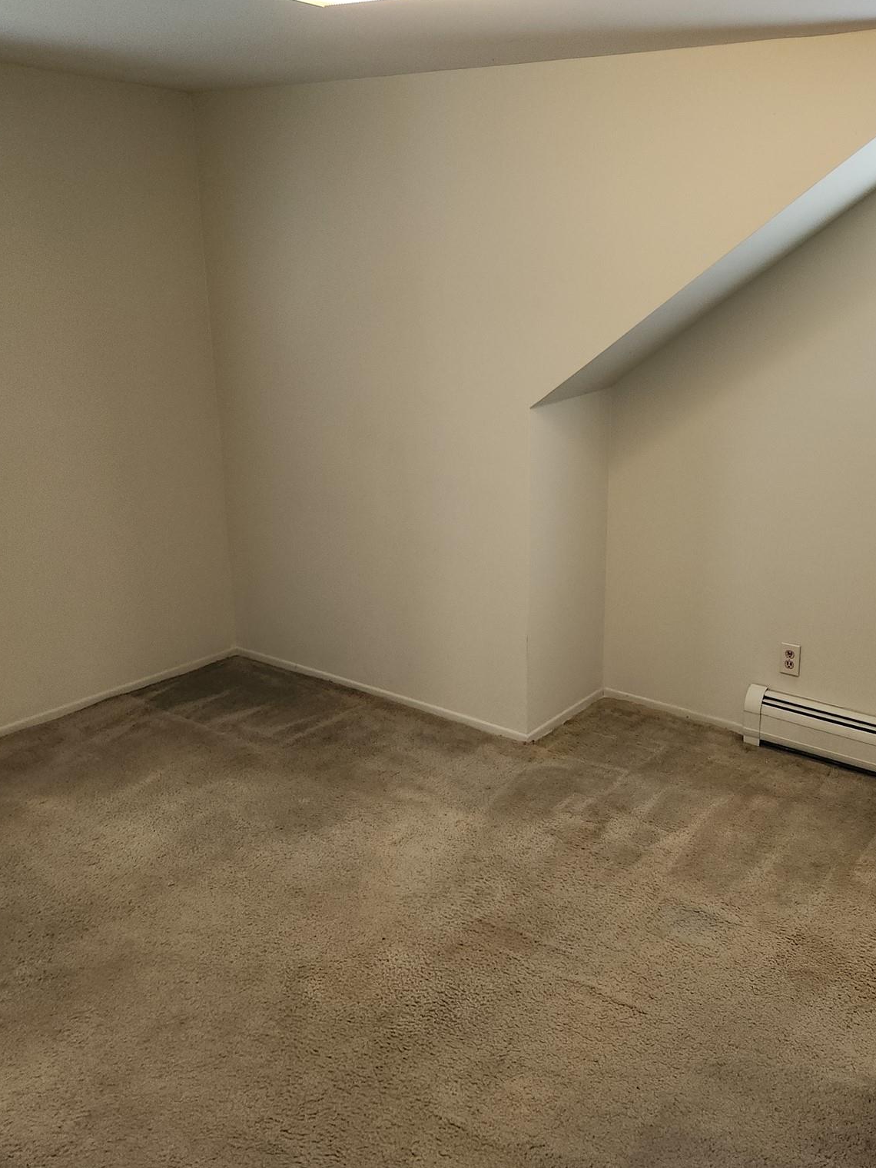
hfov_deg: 45.0
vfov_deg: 58.3
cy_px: 586
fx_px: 1046
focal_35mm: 31
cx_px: 556
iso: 80
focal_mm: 5.4
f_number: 1.8
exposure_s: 1/60
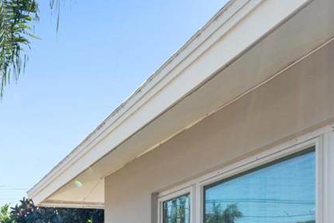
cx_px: 9
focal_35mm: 53
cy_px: 288
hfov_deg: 34.5
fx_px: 492
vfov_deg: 22.8
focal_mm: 14
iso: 250
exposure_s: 1/60
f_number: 6.3
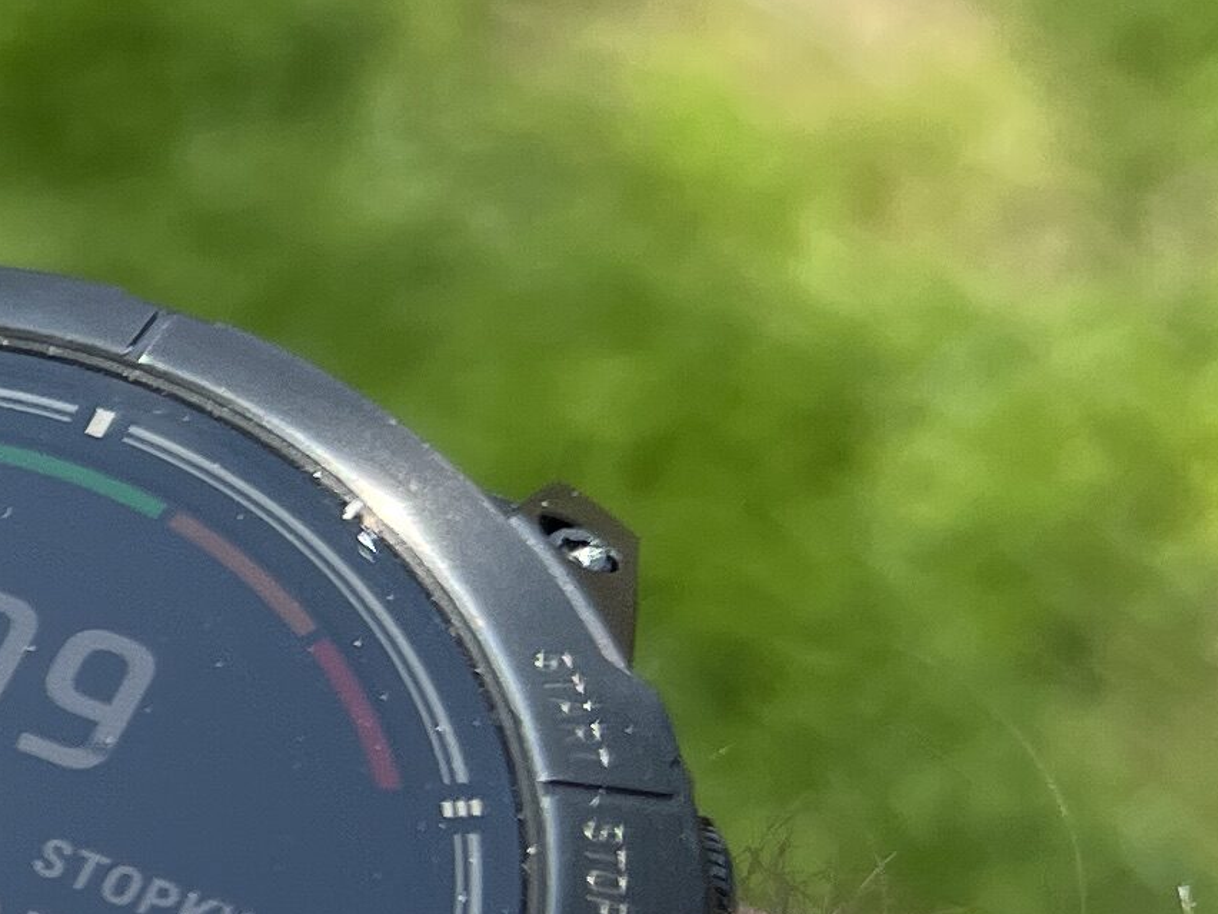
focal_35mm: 123
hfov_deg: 13.5
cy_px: 805
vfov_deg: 12.0
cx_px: -1288
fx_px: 4328
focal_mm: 5.7
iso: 50
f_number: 1.5
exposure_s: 1/3571
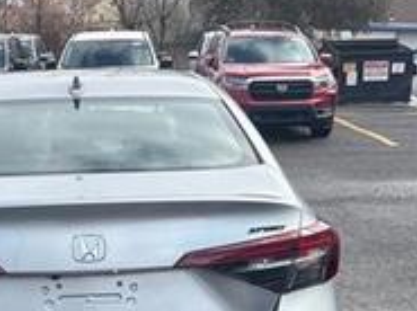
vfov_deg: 20.2
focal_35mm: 71
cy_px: 286
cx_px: 92
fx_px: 854
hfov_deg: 27.0
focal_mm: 5.96
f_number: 1.6
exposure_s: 1/1953
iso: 50
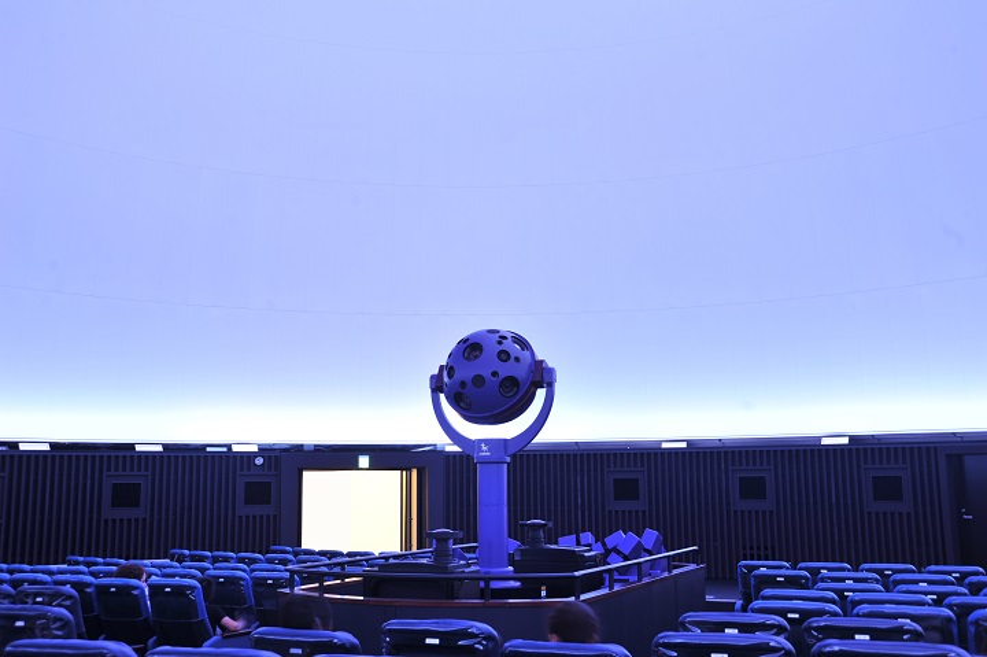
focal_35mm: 40
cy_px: 328
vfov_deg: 33.4
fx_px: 1096
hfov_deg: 48.5
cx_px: 494
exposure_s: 1.6
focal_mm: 40
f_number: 6.3
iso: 400
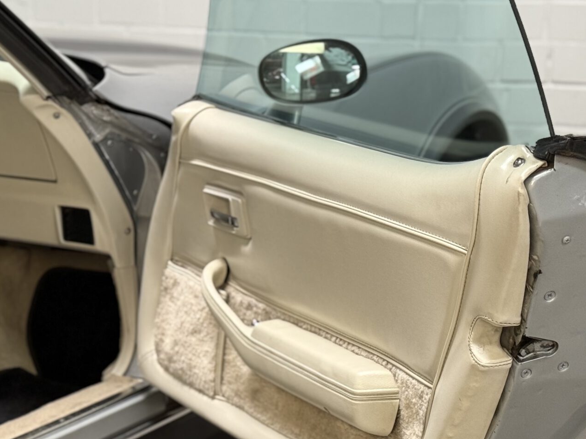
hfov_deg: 20.1
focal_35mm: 97
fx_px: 1642
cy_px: 274
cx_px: 132
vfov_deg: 15.2
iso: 80
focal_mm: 6.76
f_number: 1.78
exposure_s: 1/50
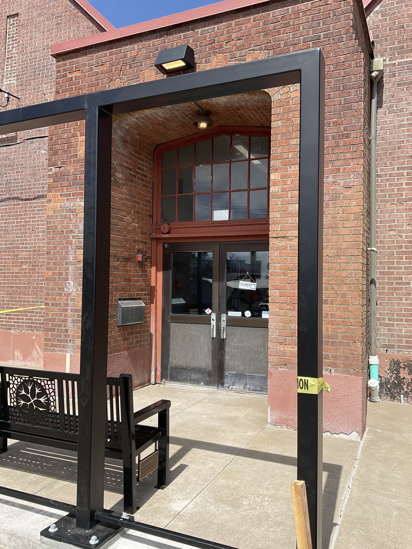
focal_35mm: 29
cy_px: 274
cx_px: 206
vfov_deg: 61.7
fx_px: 460
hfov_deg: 48.2
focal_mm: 3
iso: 16
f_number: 1.8
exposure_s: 1/1534
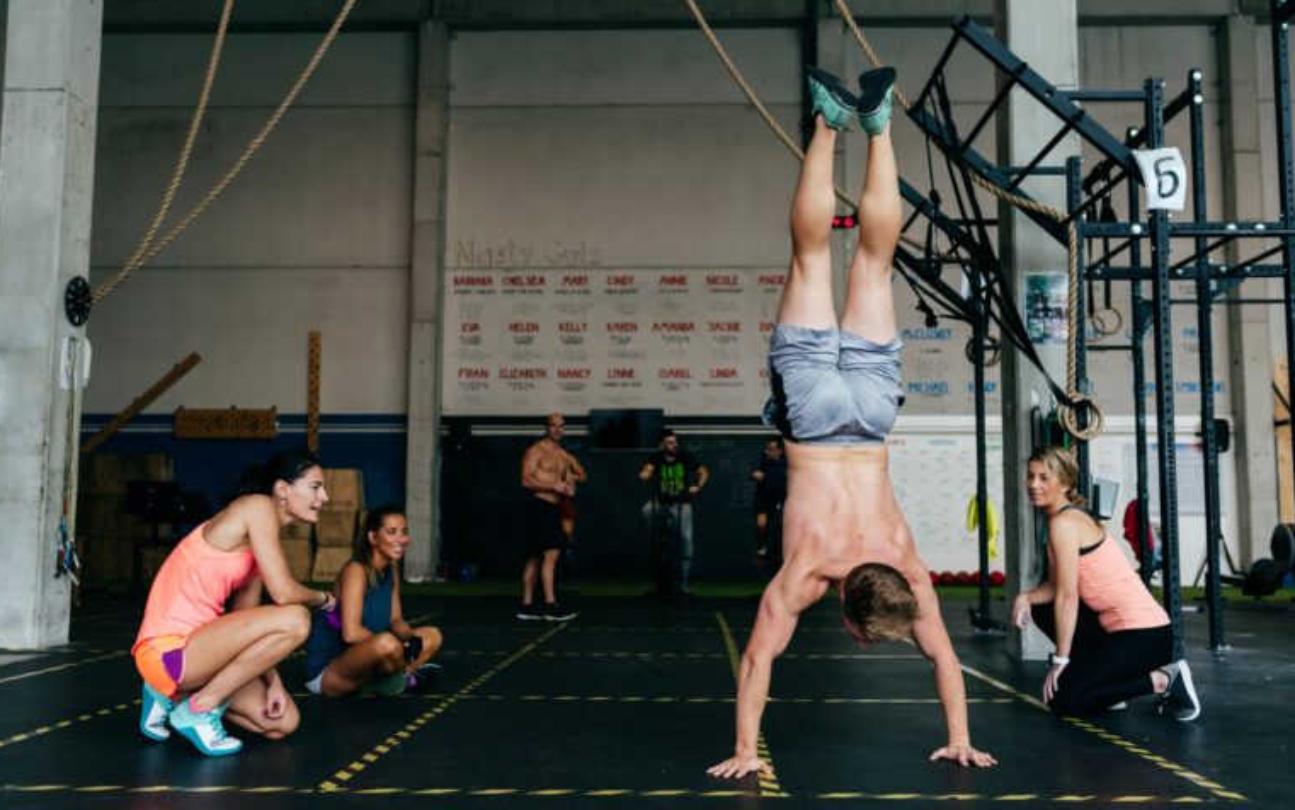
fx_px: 1271
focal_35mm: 36
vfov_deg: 35.4
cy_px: 406
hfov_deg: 54.0
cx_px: 648
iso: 1600
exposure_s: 1/250
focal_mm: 35
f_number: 3.2
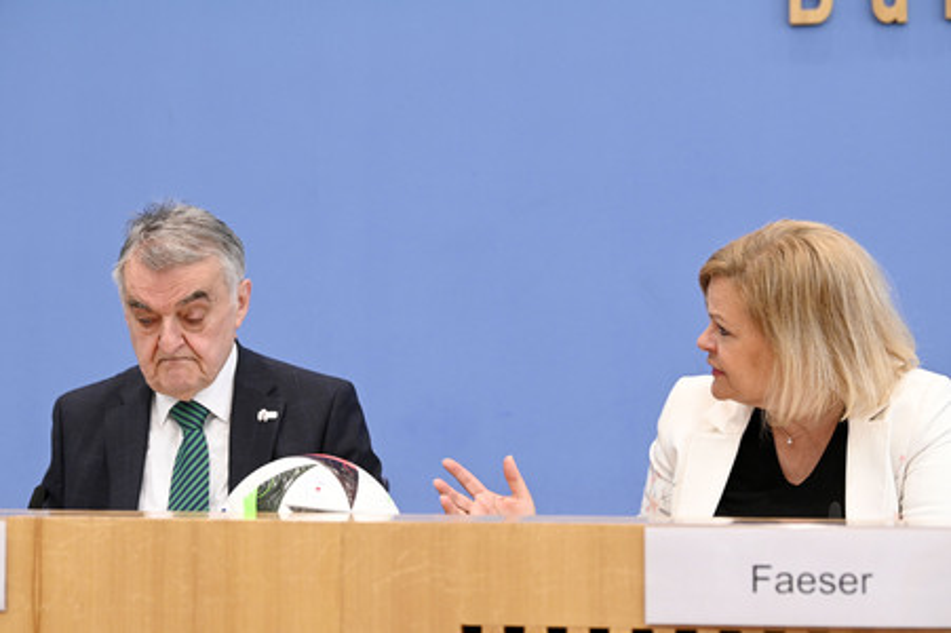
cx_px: 476
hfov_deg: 28.9
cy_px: 316
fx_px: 1848
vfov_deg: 19.4
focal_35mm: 70
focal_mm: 70
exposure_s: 1/800
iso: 4000
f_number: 5
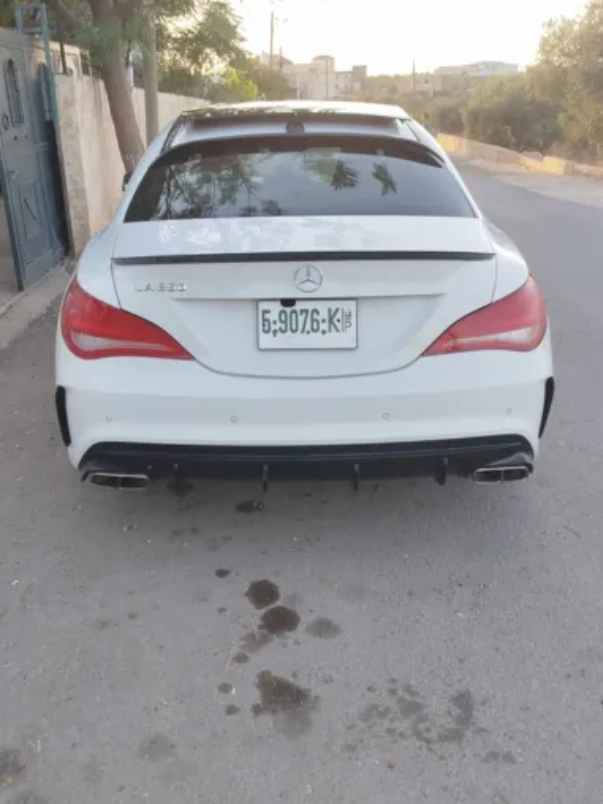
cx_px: 286
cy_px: 375
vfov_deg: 53.9
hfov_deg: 41.8
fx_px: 790
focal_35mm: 34
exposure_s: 1/127
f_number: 1.7
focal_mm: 5.31
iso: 50
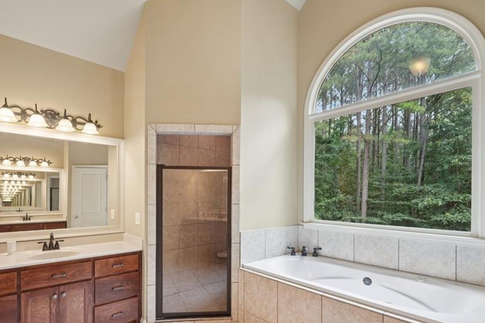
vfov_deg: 66.4
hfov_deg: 89.5
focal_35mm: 18
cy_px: 201
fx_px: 242
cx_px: 208
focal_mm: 14
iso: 320
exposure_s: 1/10
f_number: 8
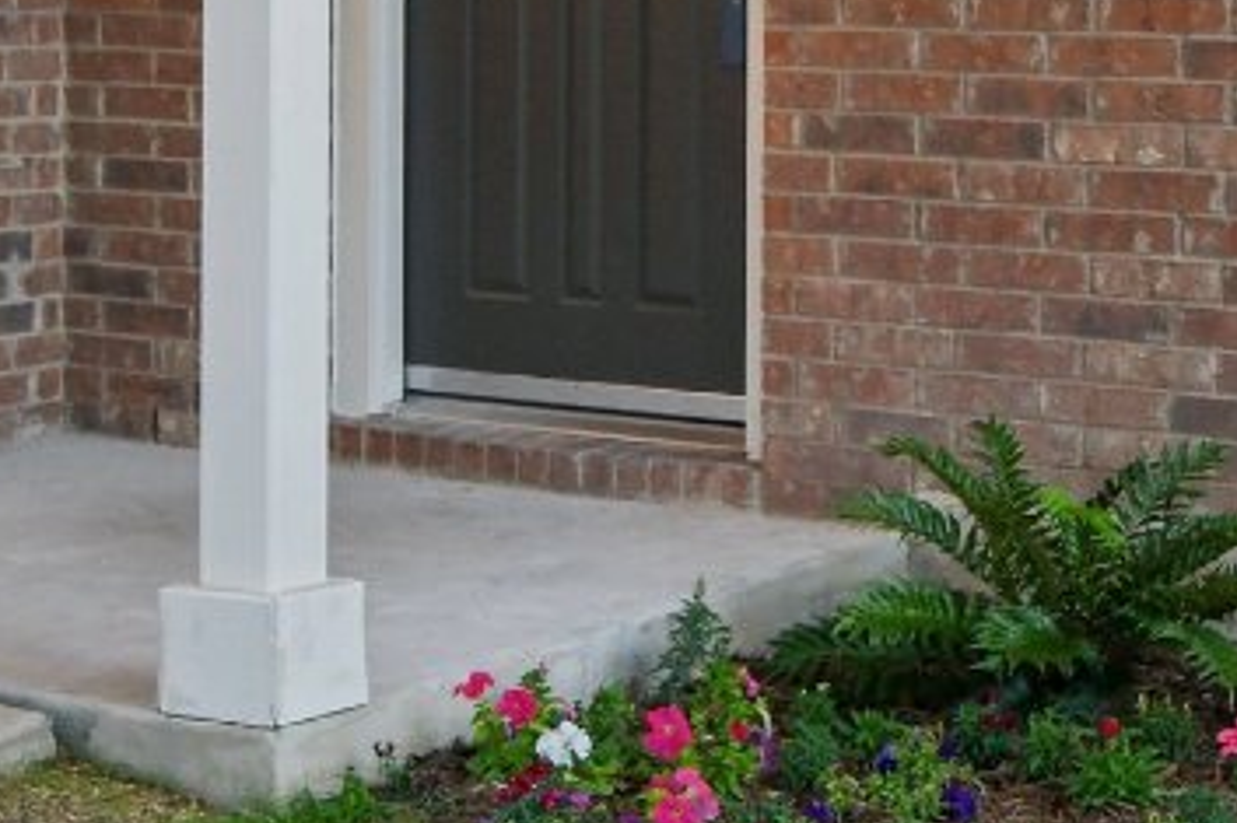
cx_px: 578
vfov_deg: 13.7
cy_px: -81
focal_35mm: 98
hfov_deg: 20.8
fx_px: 3366
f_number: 8
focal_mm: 20
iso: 400
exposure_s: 1/200
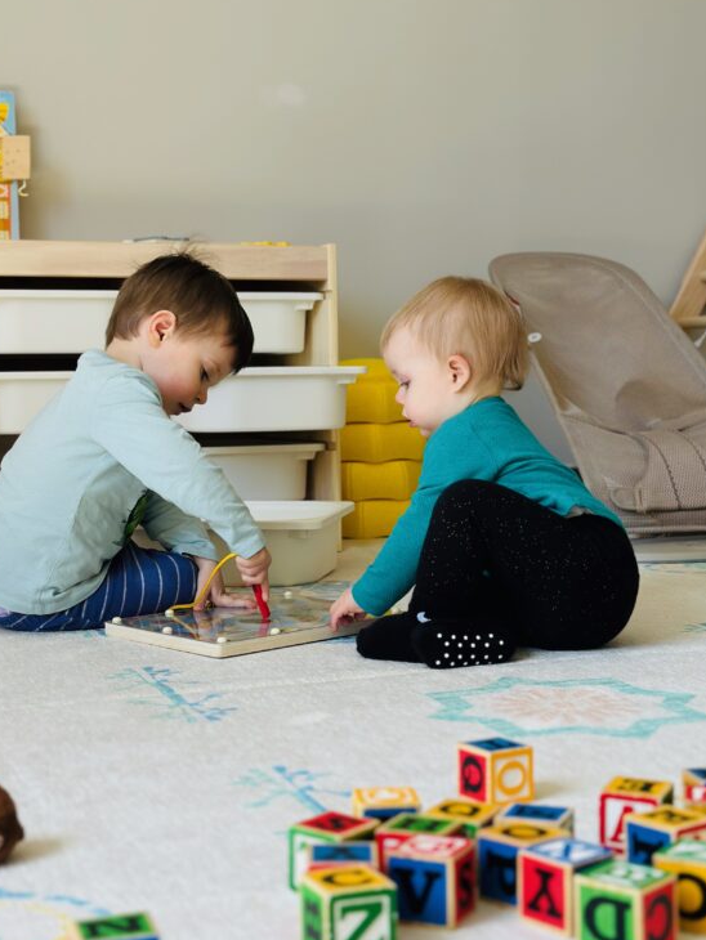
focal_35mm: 61
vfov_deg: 31.7
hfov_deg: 24.0
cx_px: 349
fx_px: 1658
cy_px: 435
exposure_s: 1/148
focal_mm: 6.86
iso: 80
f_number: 1.78
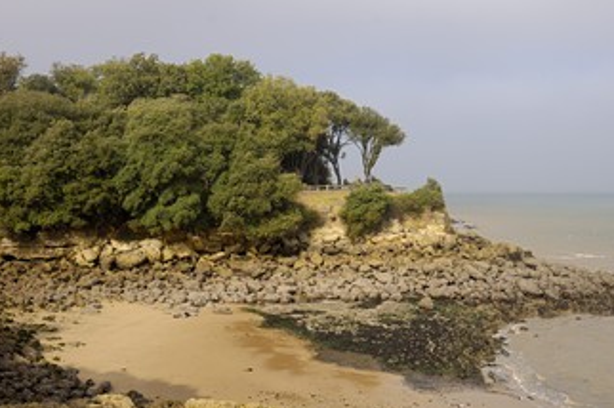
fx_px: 801
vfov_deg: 28.5
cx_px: 390
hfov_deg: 41.6
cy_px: 244
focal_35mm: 47
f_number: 8.5
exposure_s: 1/160
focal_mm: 24
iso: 100
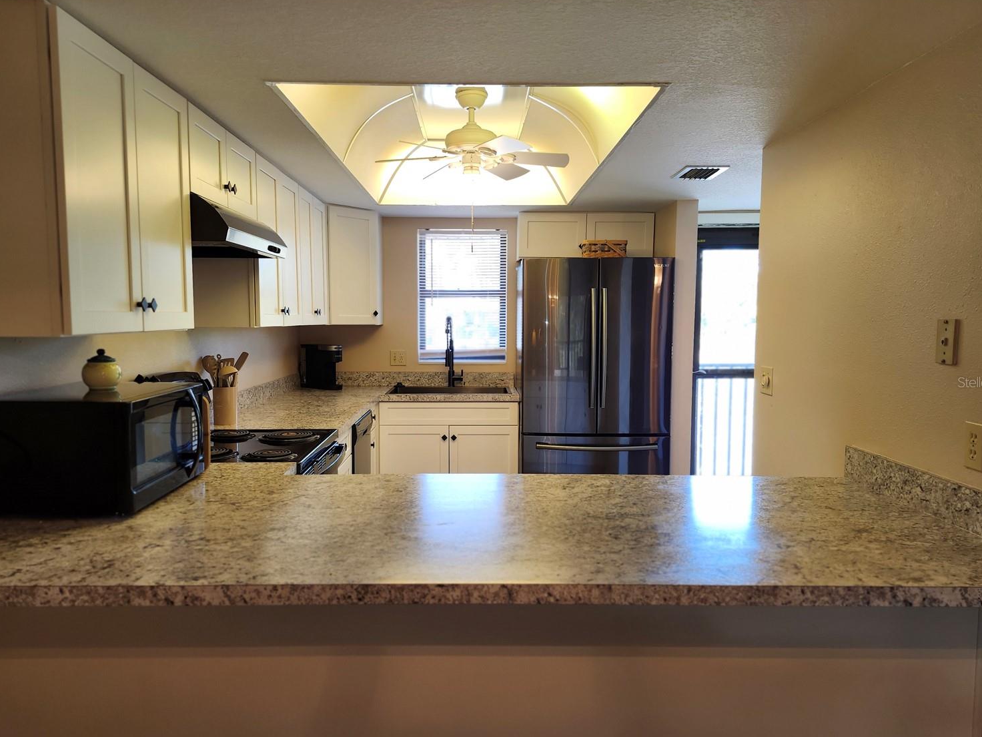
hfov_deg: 69.4
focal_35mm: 25
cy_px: 382
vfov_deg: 54.9
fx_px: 709
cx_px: 487
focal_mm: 5.54
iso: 160
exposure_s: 1/120
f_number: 1.8
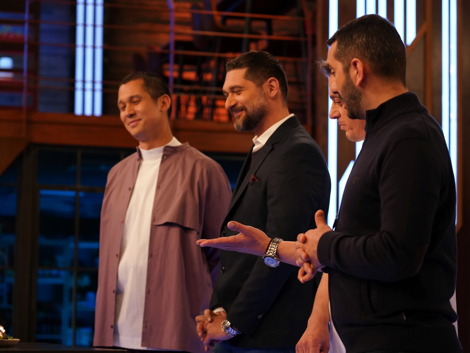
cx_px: 260
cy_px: 177
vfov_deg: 13.0
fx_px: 1548
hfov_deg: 17.3
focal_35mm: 114
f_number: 4.5
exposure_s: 1/200
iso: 3200
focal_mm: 105
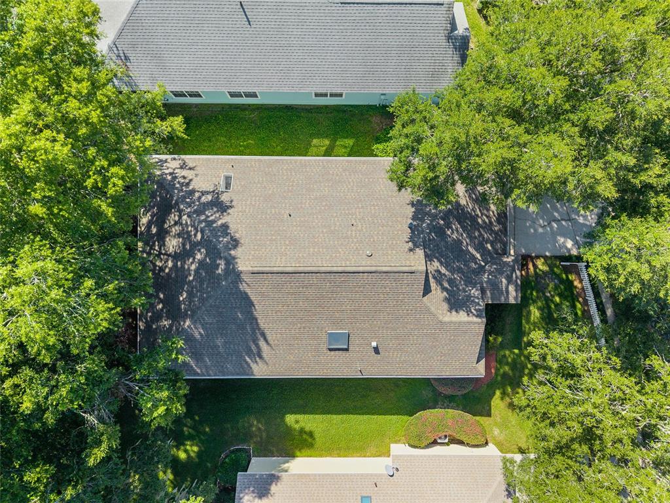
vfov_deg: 56.8
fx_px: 465
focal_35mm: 24
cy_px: 252
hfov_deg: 71.6
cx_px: 335
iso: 270
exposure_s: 1/1600
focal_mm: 8.67
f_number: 1.8
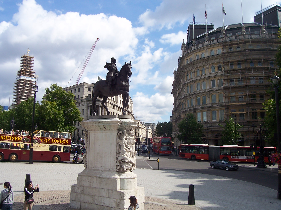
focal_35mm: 34
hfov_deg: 54.0
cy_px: 105
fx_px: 276
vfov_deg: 41.8
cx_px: 140
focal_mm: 5.6
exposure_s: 1/500
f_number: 5.6
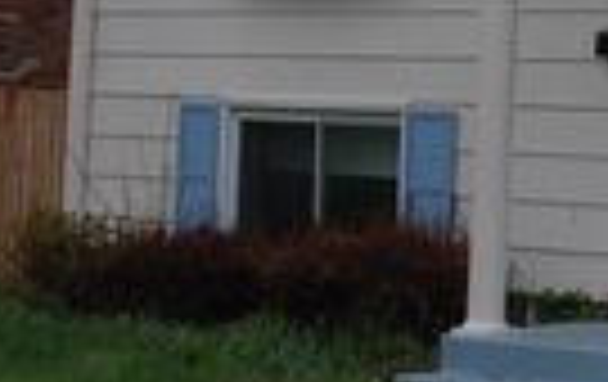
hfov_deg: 12.4
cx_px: 982
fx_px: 2624
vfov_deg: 8.2
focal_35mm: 158
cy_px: -119
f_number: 6.3
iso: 200
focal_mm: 28
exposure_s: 1/160
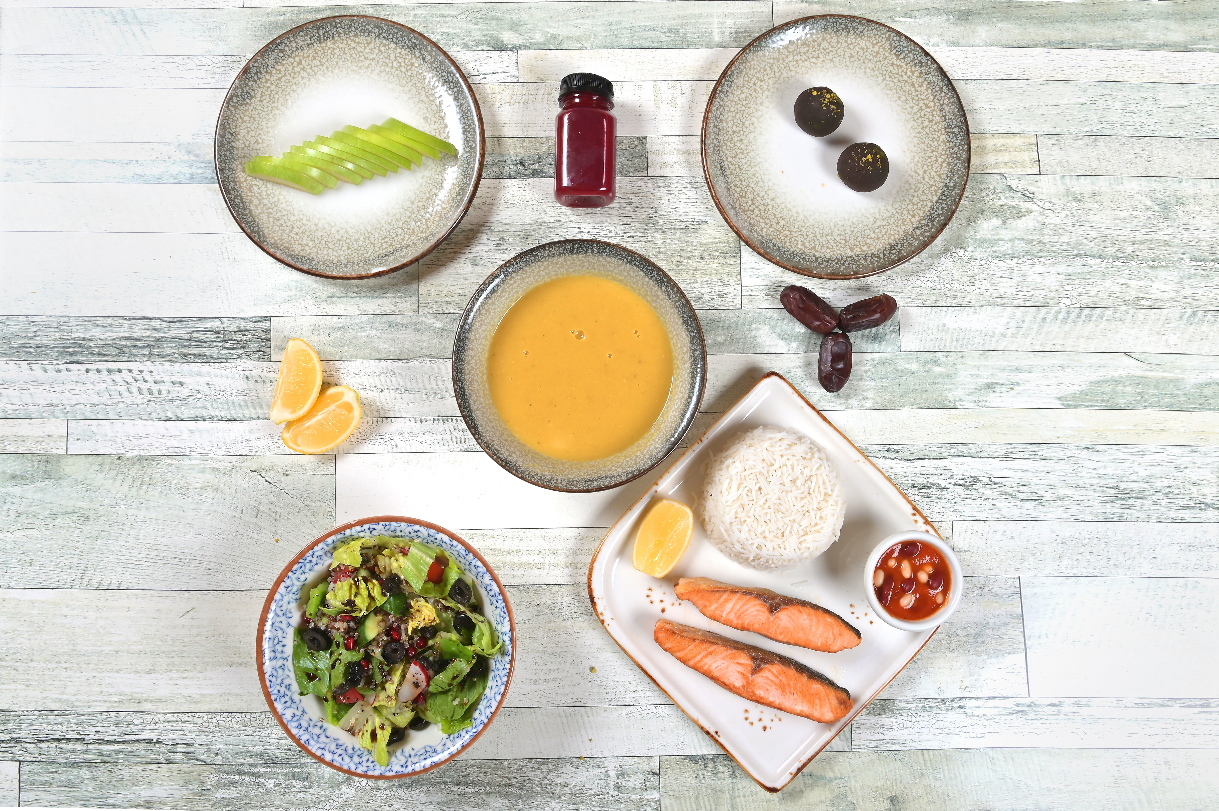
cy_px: 406
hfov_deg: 69.4
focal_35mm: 26
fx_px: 880
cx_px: 610
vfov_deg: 49.5
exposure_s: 1/160
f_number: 18
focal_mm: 26
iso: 100
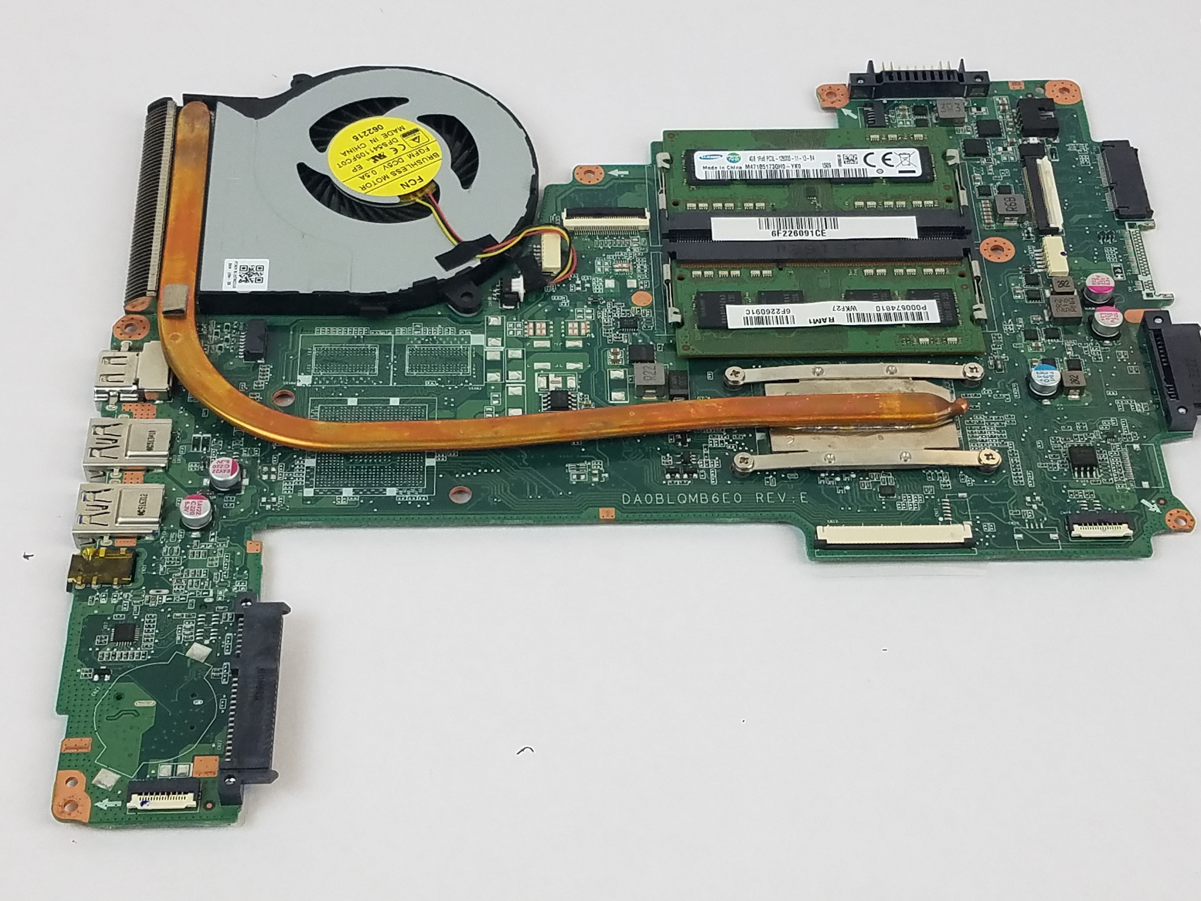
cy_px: 445
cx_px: 617
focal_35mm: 29
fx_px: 1006
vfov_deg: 48.2
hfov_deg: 61.7
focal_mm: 4.2
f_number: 1.7
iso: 50
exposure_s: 1/134
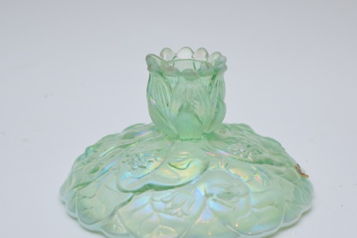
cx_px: 180
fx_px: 1118
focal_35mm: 113
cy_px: 139
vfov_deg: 12.2
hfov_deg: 18.1
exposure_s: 1/125
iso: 800
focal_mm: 55
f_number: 5.6
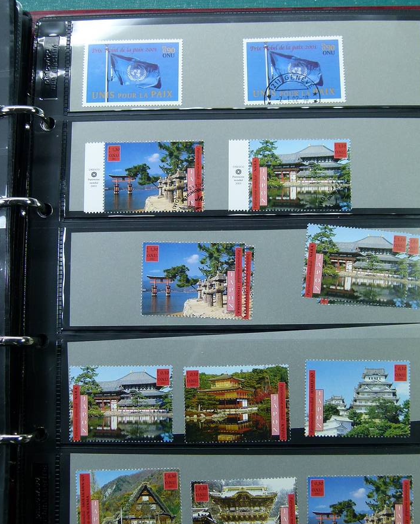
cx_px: 225
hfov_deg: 34.9
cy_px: 285
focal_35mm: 43
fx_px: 668
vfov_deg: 42.8
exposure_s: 1/80
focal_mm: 6.8
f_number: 3.1
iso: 100
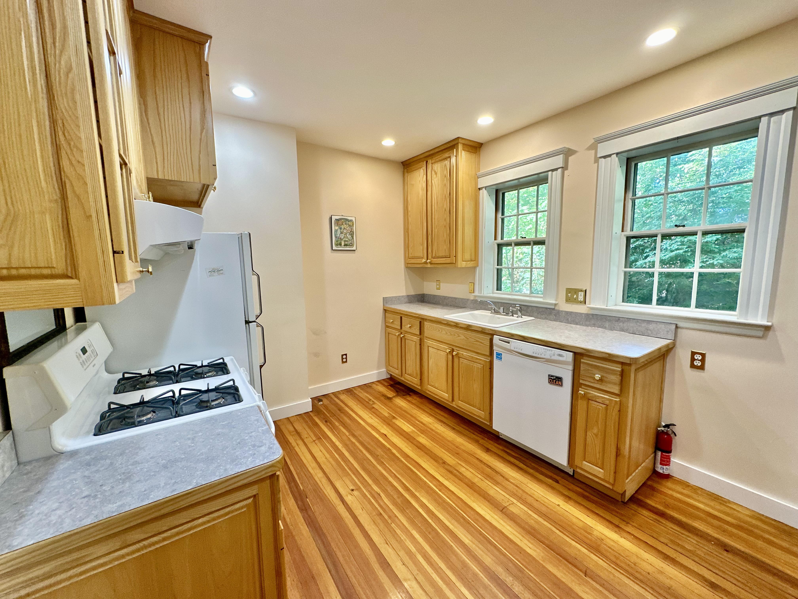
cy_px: 300
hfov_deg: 102.1
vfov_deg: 85.7
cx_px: 399
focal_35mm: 14
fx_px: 323
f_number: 2.2
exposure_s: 1/60
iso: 100
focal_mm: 2.22
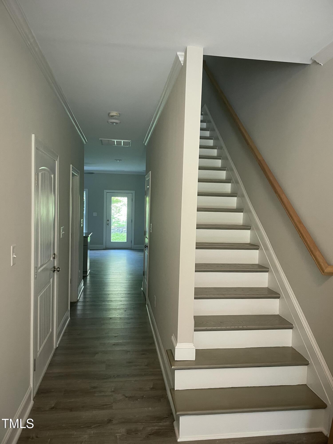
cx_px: 166
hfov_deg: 53.1
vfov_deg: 67.3
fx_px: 333
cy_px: 222
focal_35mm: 26
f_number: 1.6
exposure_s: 1/60
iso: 200
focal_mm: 4.2
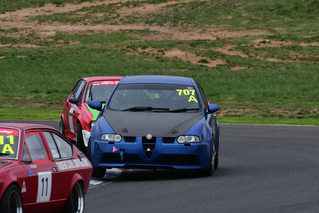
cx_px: 160
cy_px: 106
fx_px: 5185
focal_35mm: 585
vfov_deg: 2.4
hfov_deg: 3.5
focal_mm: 390
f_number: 11
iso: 1000
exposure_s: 1/640
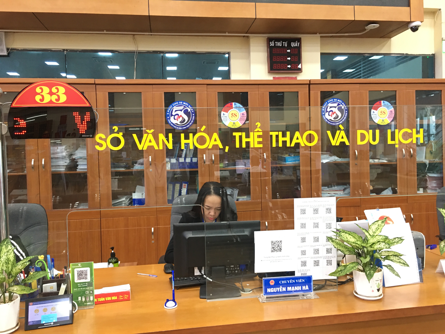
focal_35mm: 29
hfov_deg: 61.7
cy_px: 167
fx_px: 373
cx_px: 222
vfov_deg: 48.2
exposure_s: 1/17
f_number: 2.2
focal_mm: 4.15
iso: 100
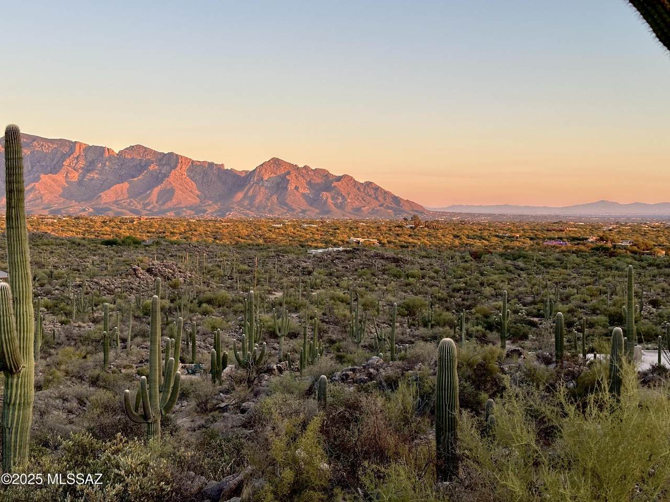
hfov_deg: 39.7
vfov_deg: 30.3
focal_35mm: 48
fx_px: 929
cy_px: 251
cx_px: 335
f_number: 1.78
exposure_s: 1/360
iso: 64
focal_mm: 6.86
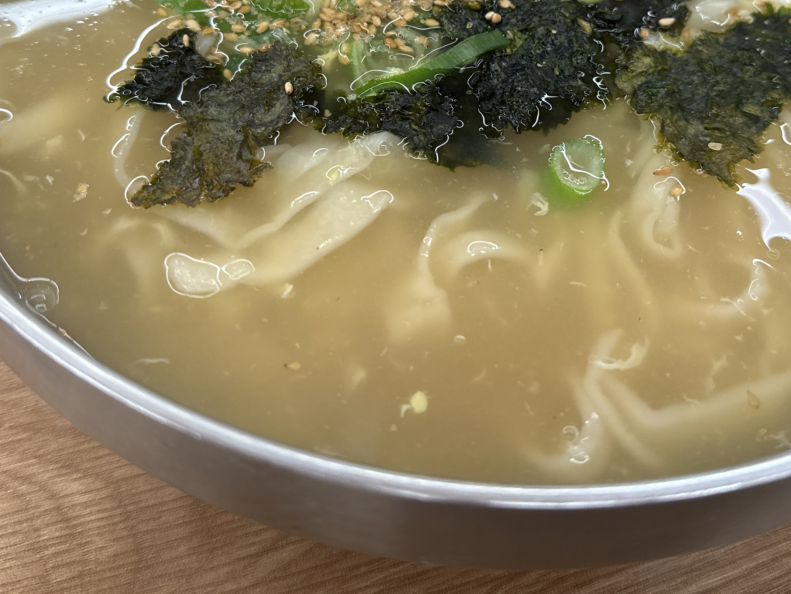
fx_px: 983
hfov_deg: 43.8
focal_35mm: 43
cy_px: 91
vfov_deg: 32.4
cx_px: 430
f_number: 1.78
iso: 160
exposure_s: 1/120
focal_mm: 6.86
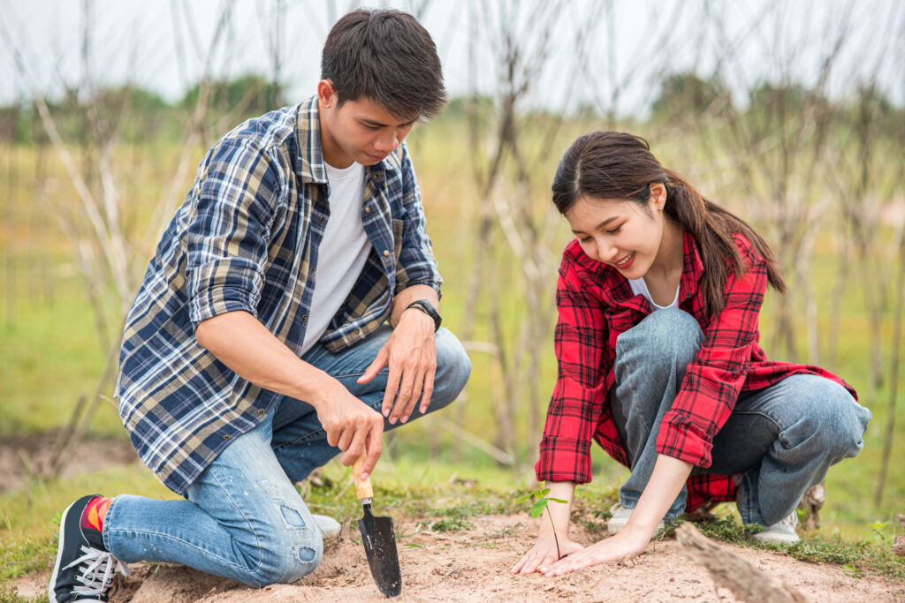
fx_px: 2137
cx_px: 452
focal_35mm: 85
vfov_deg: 16.1
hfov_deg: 23.9
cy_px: 302
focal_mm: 85
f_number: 2.2
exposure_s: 1/500
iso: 100
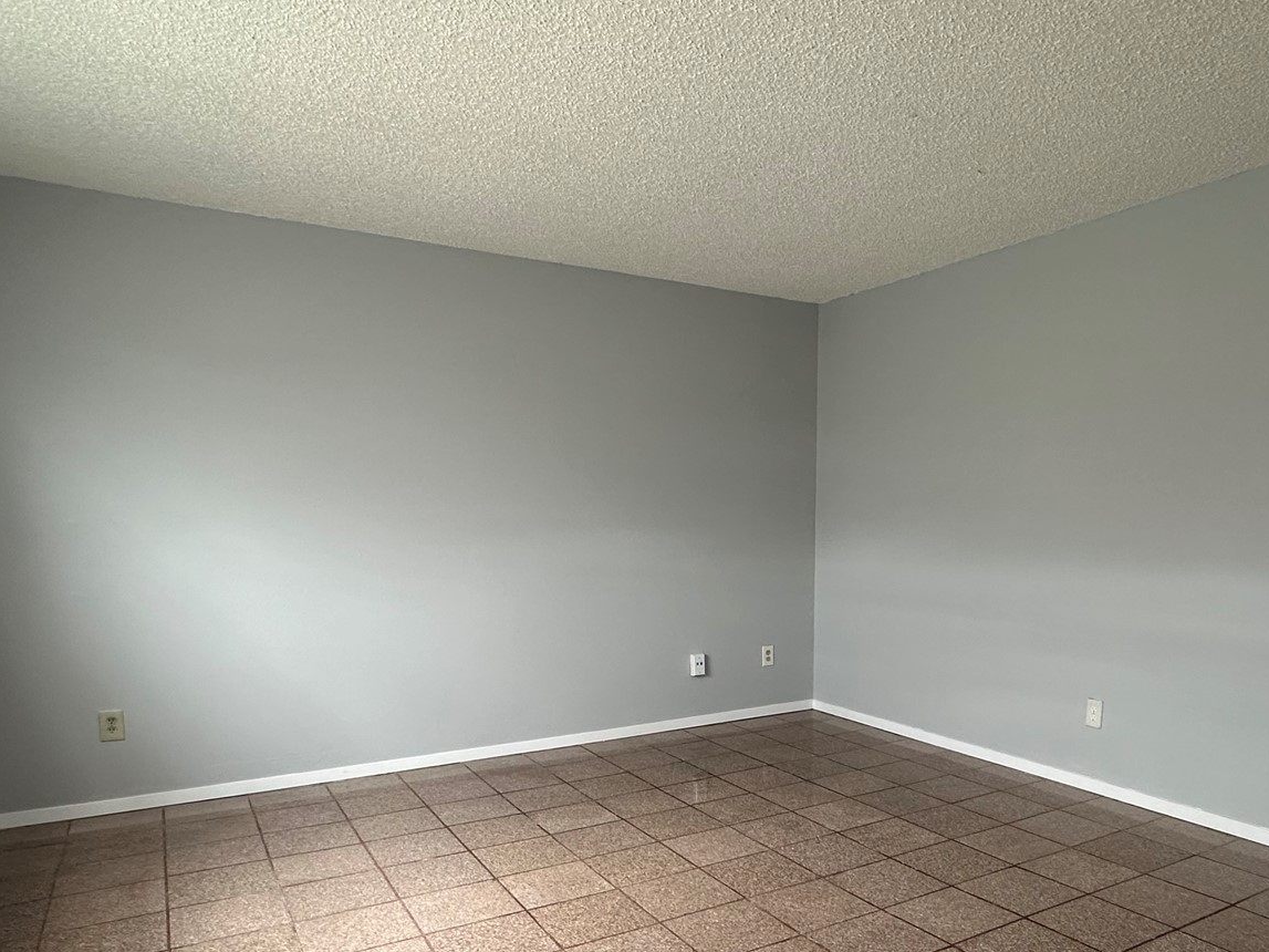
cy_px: 671
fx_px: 916
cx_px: 778
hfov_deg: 68.5
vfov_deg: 53.2
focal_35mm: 25
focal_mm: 2.22
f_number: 2.2
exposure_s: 1/60
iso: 160
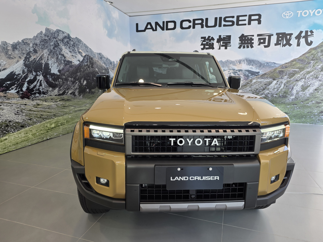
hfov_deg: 73.9
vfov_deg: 58.9
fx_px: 215
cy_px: 121
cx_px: 162
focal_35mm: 23
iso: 16
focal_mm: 6.3
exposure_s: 1/66.7
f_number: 1.7
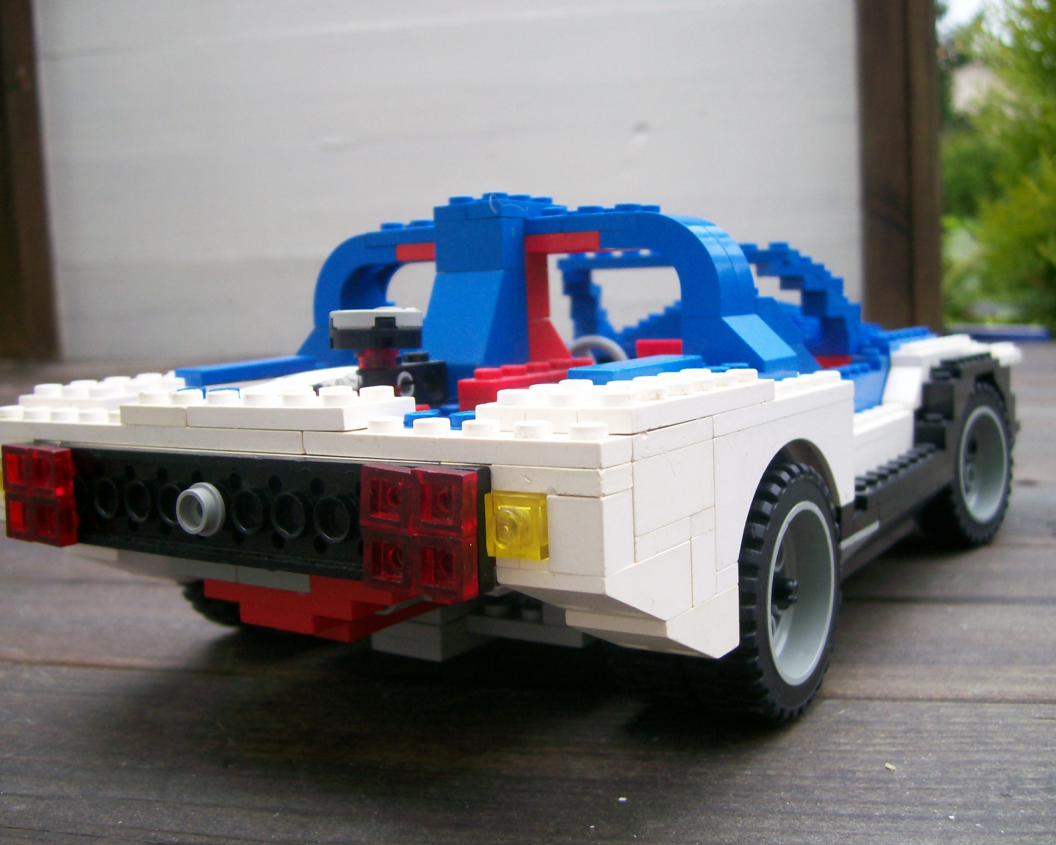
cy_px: 428
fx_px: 1156
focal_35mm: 37
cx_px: 526
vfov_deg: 40.1
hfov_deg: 49.1
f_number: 2.8
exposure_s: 1/53
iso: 80
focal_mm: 5.8
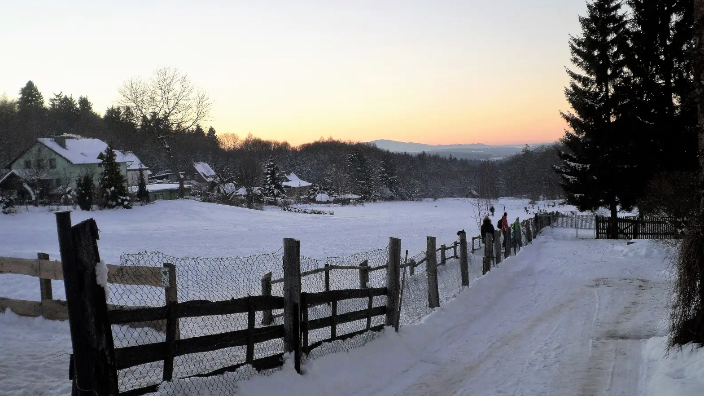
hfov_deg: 50.5
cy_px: 199
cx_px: 349
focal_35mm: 40
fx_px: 747
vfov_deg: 29.7
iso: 120
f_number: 3
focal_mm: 6.5
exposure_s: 1/45
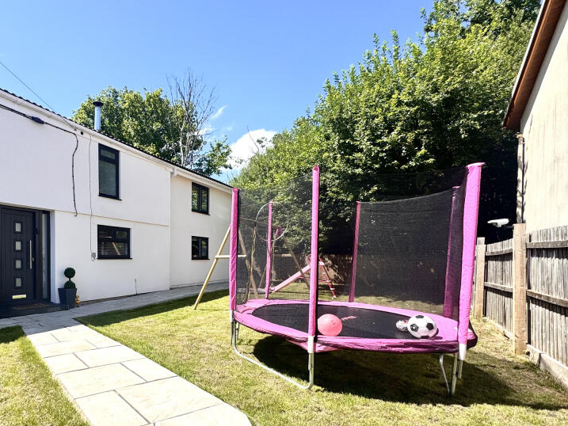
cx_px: 166
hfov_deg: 77.6
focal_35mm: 20
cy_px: 268
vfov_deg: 65.0
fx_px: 328
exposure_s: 1/1178
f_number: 2.2
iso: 40
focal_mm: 2.22
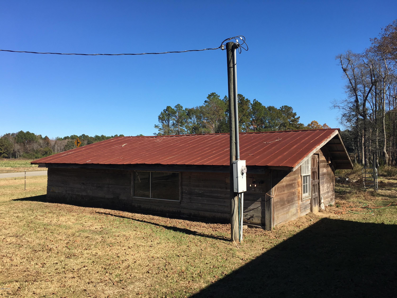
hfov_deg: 61.7
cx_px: 198
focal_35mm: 29
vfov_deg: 48.2
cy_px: 149
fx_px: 333
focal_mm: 4.15
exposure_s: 1/1282
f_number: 2.2
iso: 25
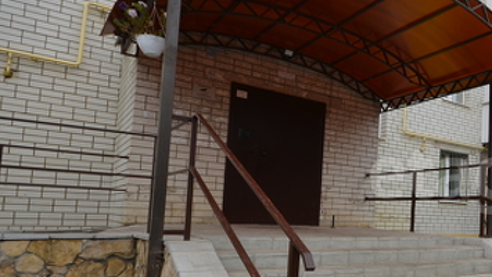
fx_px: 418
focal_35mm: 32
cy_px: 169
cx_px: 452
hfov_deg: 52.7
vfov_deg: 36.6
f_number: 7.1
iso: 100
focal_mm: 10
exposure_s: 1/125
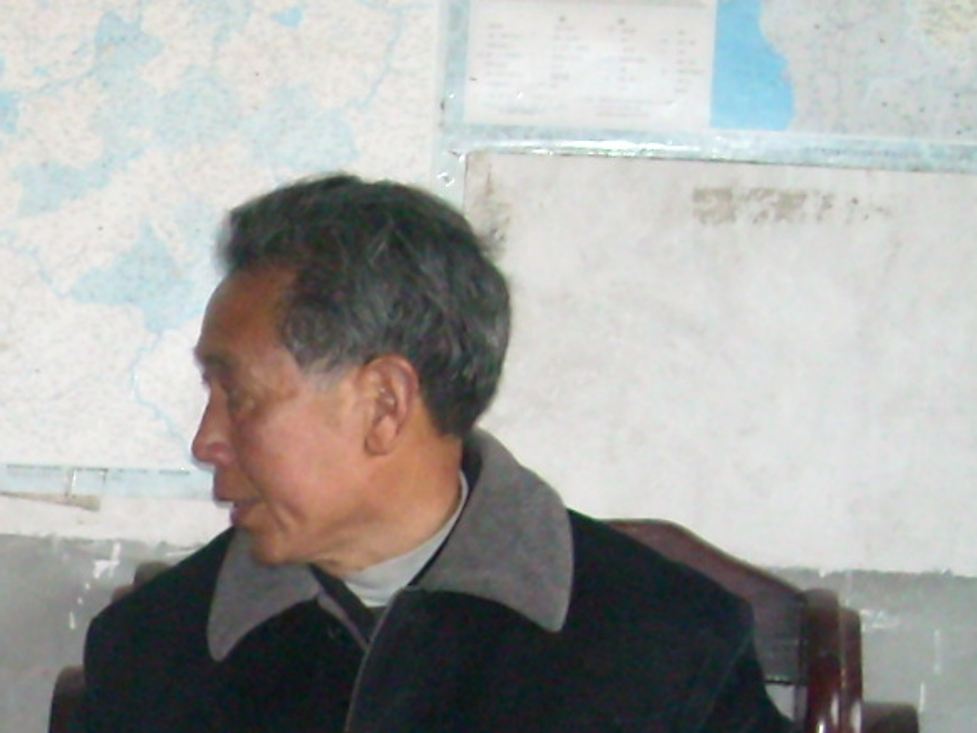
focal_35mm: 123
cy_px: 986
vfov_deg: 11.7
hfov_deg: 15.1
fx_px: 3471
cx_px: -401
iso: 400
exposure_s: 1/60
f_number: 2.8
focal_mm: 5.7
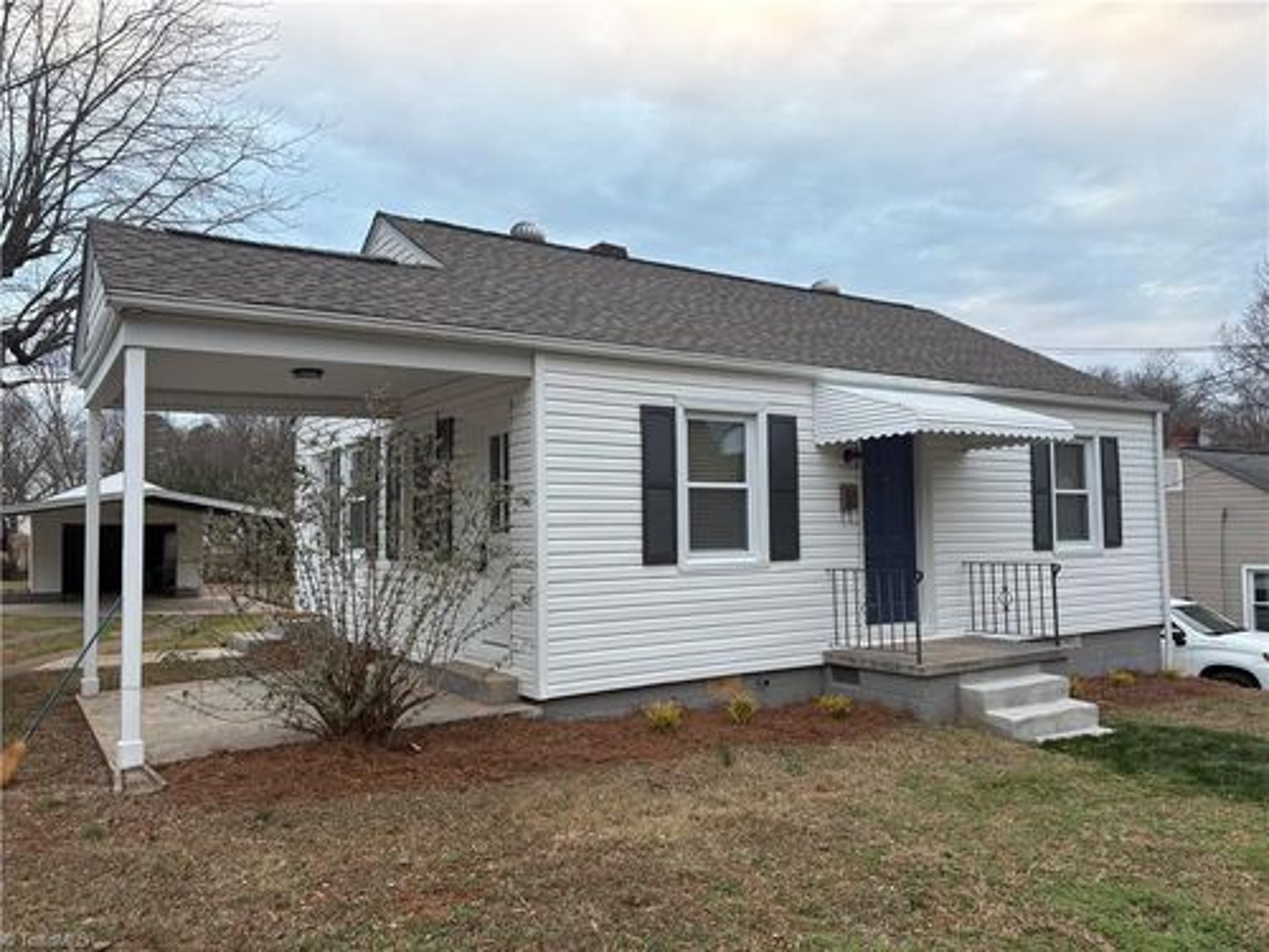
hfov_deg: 67.3
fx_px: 953
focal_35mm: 26
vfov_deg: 53.1
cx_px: 634
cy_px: 476
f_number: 1.6
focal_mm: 5.96
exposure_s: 1/122
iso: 80
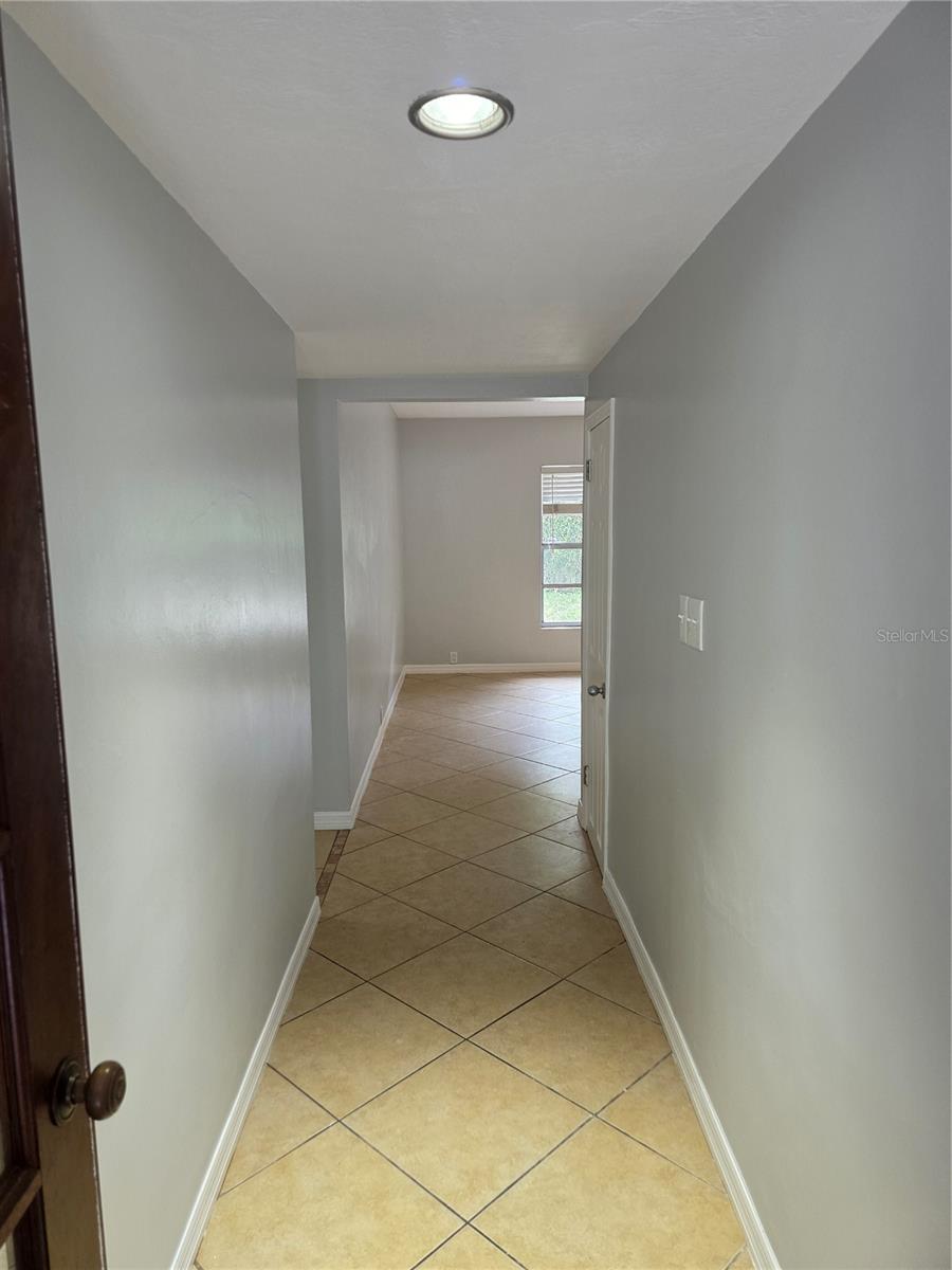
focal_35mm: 23
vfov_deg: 73.9
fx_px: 843
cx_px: 476
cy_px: 635
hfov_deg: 58.9
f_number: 1.7
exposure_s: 1/120
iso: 250
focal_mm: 6.3
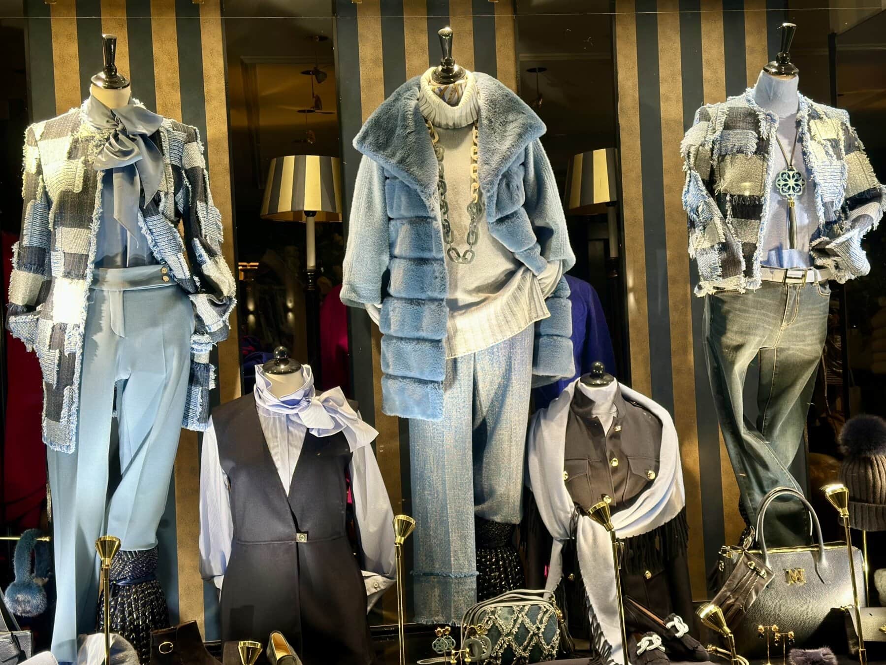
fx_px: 1229
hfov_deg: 39.7
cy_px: 332
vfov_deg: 30.3
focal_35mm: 48
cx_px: 443
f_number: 1.78
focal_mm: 6.86
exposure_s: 1/50
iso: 64
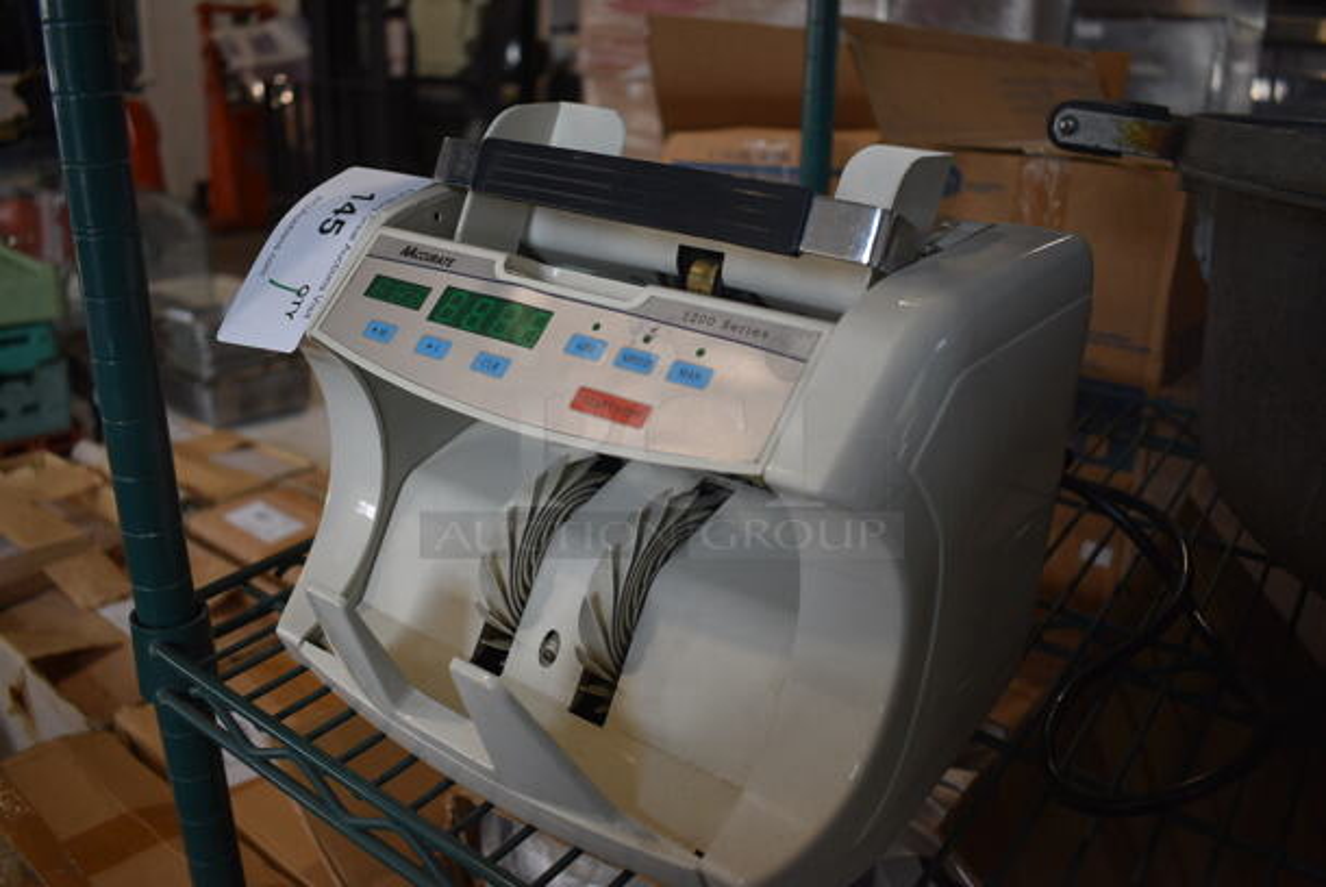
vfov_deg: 43.7
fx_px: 1106
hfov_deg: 61.9
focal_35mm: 30
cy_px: 444
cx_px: 663
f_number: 3.5
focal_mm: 20
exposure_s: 1/250
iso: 450
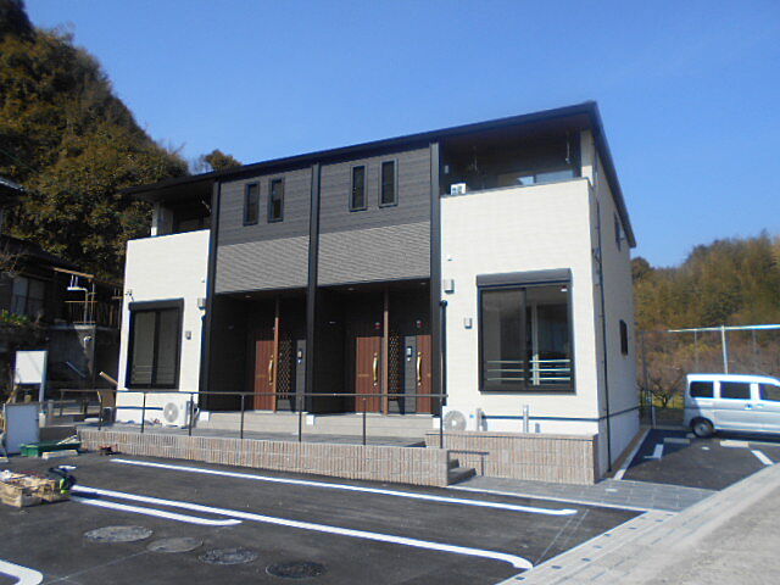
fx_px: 586
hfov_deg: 67.3
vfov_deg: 53.1
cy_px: 292
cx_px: 390
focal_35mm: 26
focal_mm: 4.6
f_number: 3.2
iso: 80
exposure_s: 1/1000
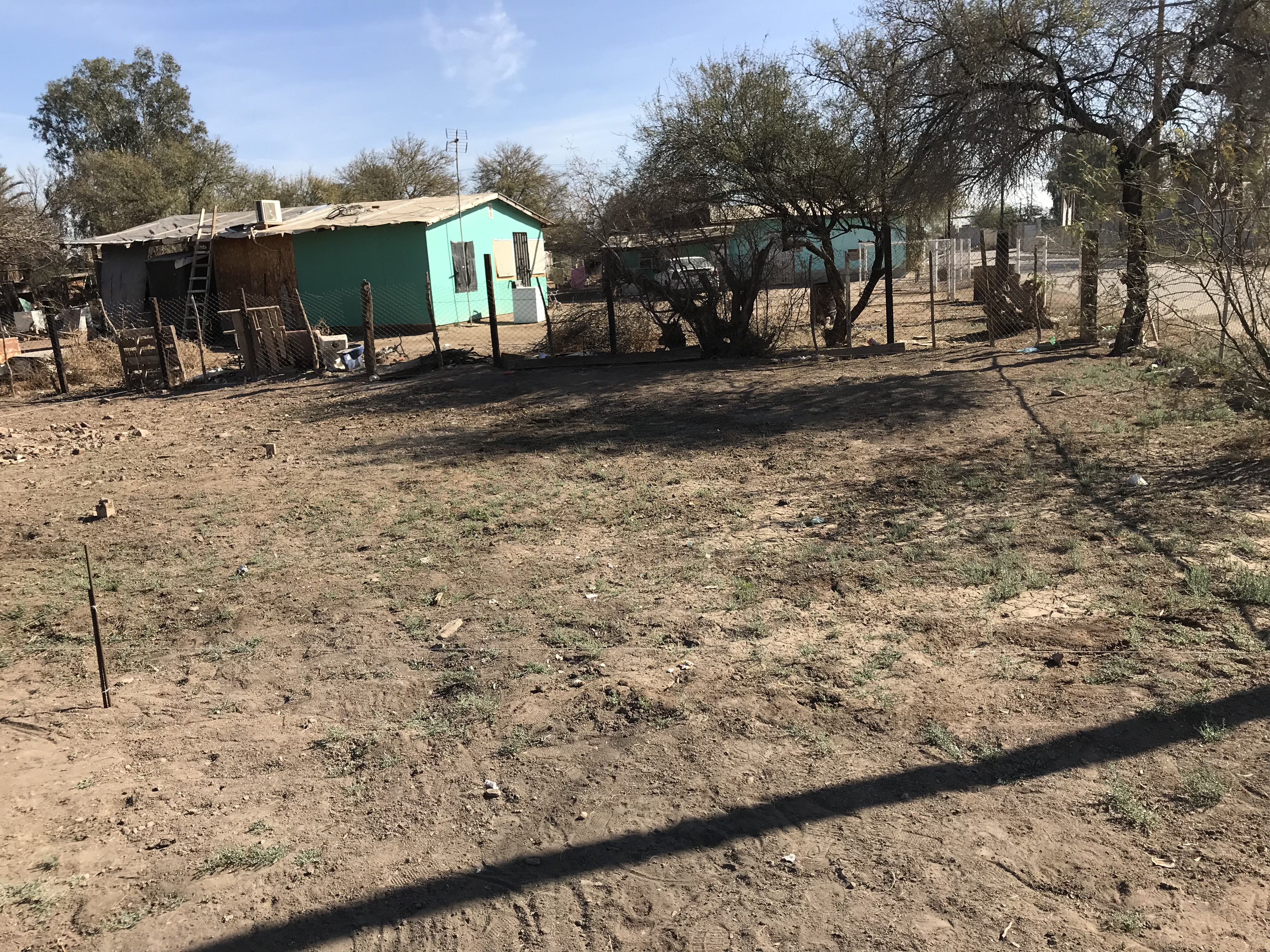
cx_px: 635
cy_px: 476
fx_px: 1027
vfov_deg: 49.7
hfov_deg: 63.4
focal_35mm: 28
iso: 20
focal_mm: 3.99
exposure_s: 1/1953
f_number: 1.8
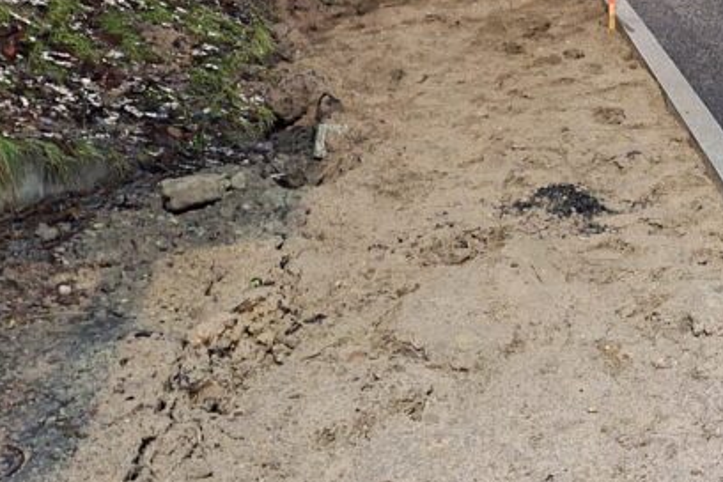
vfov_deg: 21.3
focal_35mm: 60
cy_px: -73
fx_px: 1205
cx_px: 789
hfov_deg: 30.1
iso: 1250
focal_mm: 5.54
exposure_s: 1/17
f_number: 1.8
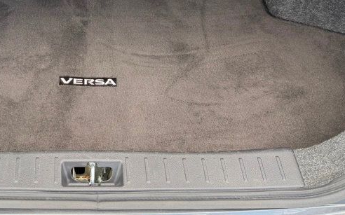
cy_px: 22
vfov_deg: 23.7
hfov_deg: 37.2
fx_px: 498
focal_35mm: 53
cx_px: 83
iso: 80
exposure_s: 1/183
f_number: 1.78
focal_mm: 6.76
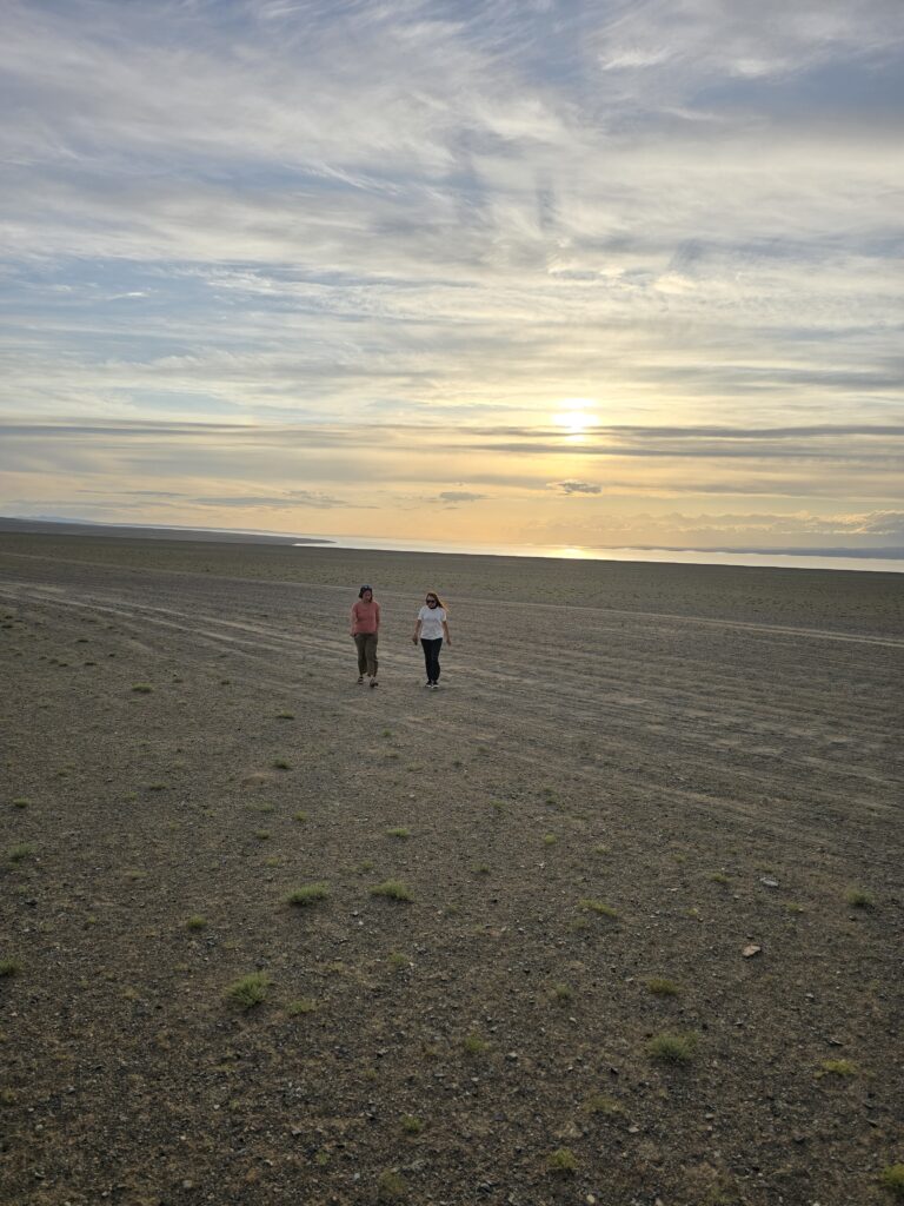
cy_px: 603
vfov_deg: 73.9
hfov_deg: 58.9
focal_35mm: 23
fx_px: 801
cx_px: 452
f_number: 1.7
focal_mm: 6.3
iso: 12
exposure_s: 1/1157
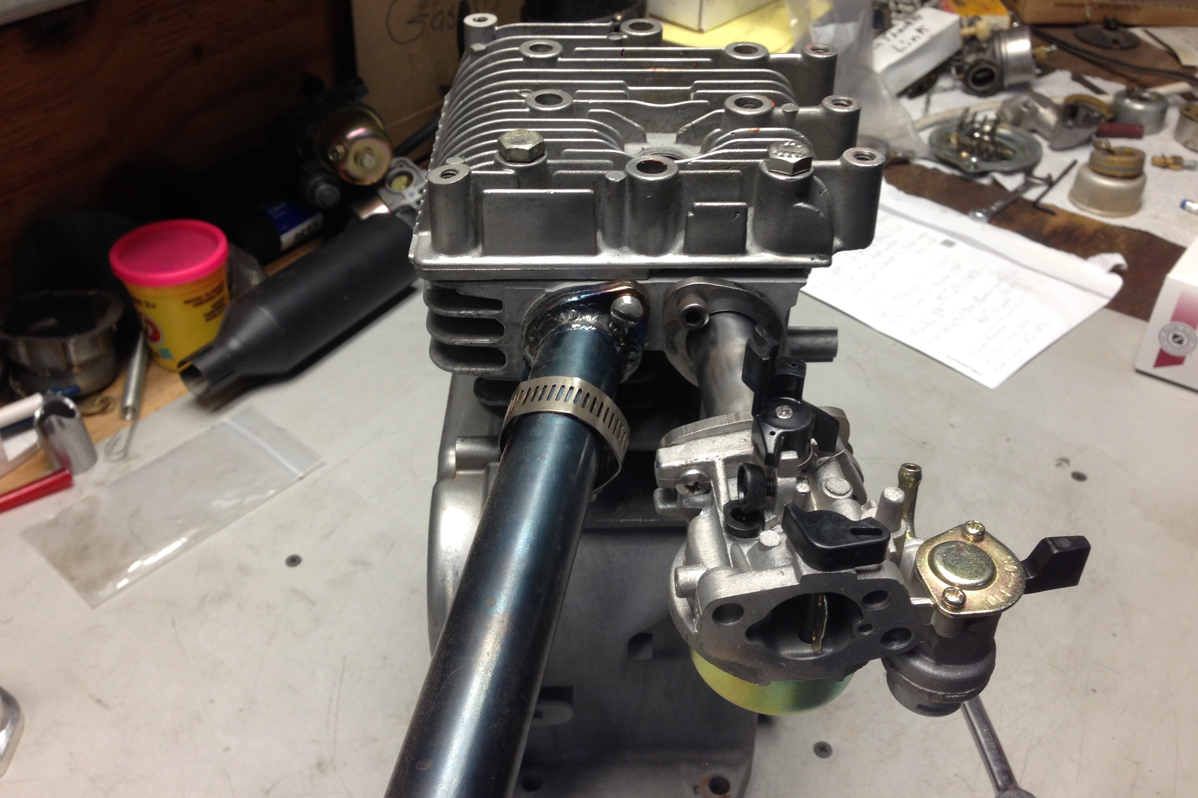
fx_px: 1165
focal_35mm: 35
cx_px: 592
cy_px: 381
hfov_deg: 54.4
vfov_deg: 37.8
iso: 64
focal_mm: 4.12
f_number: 2.4
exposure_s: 1/20
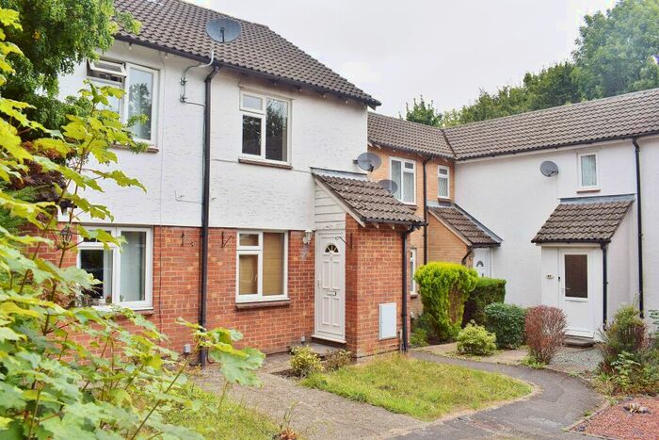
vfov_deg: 47.9
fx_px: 494
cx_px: 330
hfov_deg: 67.4
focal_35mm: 27
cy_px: 220
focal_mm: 18
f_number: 8
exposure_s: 1/250
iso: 360
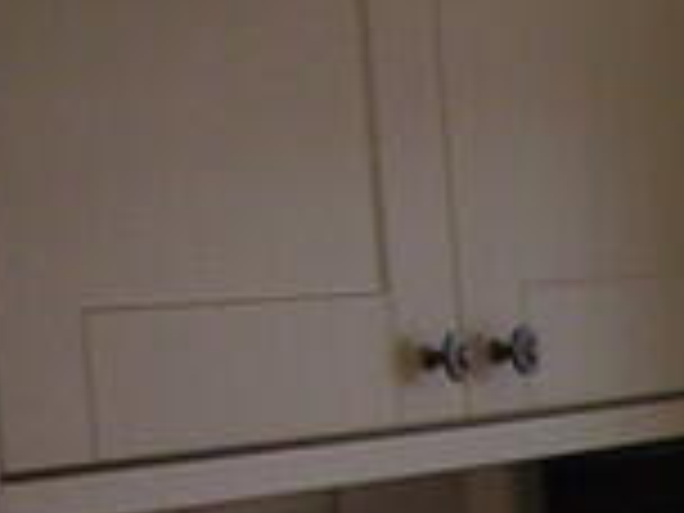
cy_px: 783
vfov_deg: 7.7
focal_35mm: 189
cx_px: 1881
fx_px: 3735
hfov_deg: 9.0
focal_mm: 4.6
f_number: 2.8
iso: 80
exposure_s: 1/80
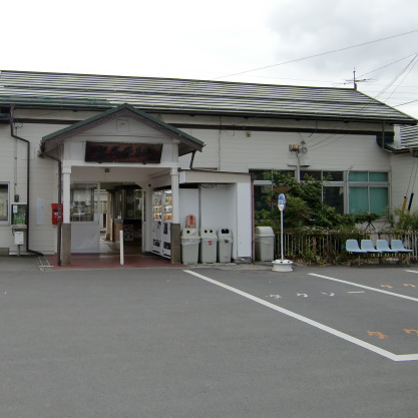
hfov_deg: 42.9
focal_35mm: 38
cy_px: 194
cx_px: 119
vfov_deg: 43.8
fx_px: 519
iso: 64
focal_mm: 4.9
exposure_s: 1/320
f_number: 2.6
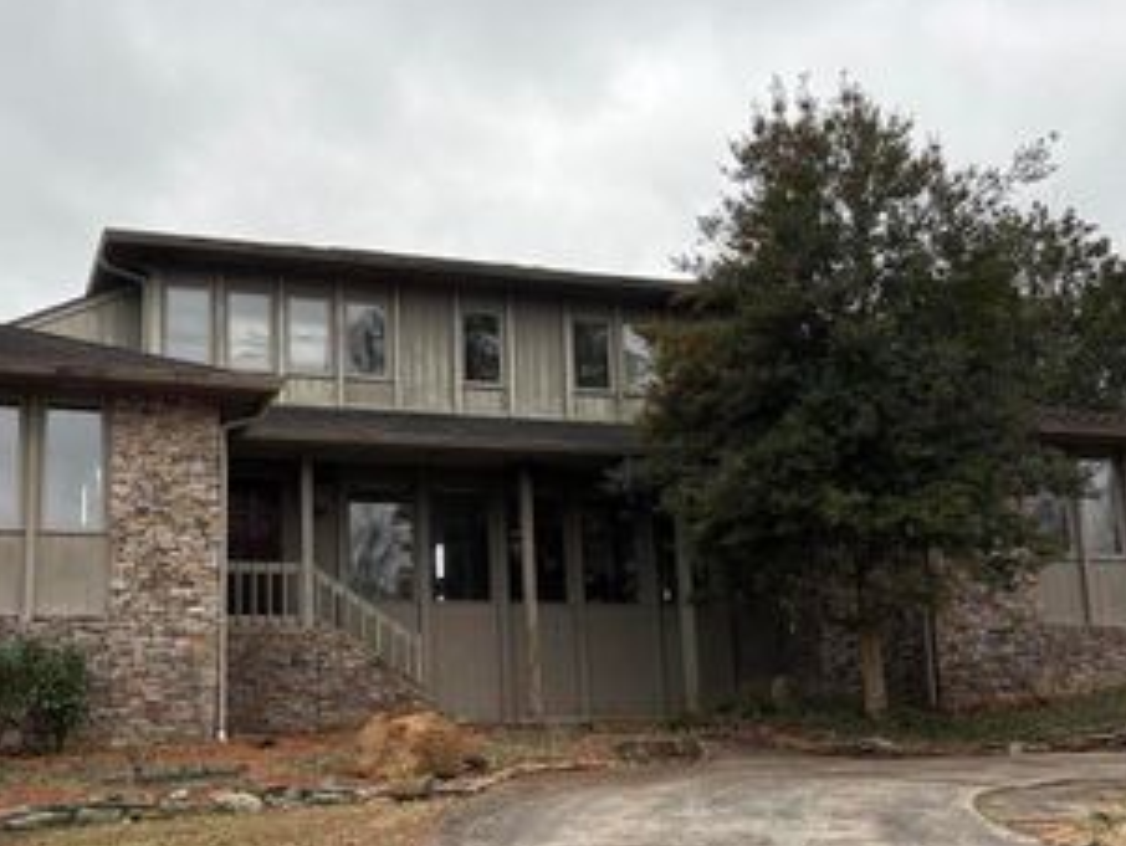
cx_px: 421
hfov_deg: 43.5
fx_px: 1400
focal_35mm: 43
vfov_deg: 33.6
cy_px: 498
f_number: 1.6
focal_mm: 5.96
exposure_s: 1/840
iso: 50
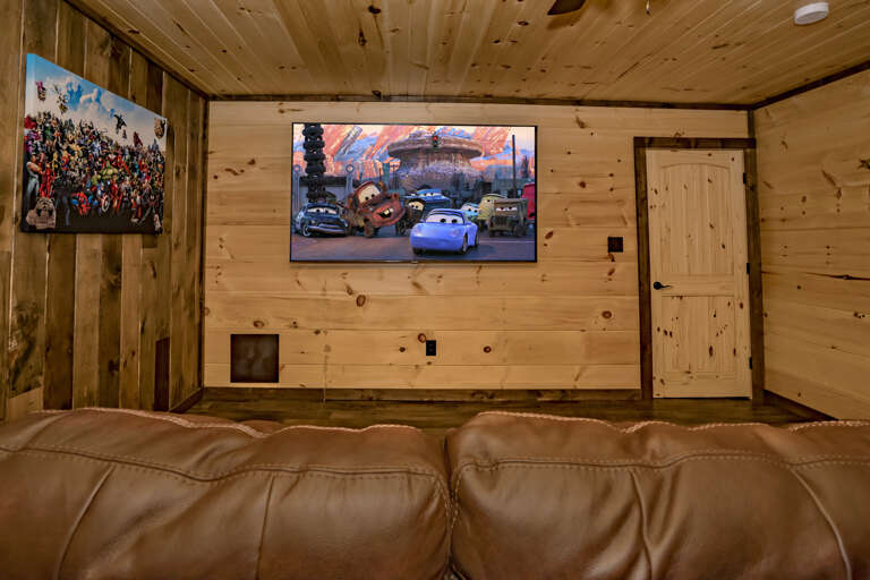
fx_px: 387
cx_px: 435
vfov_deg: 73.7
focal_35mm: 16
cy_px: 290
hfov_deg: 96.7
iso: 1250
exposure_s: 1/250
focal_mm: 16
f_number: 7.1
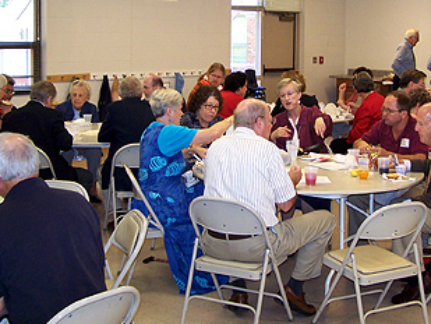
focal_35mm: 62
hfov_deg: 31.1
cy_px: 84
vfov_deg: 23.4
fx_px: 772
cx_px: 264
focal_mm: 6.3
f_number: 2.8
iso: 160
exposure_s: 1/60
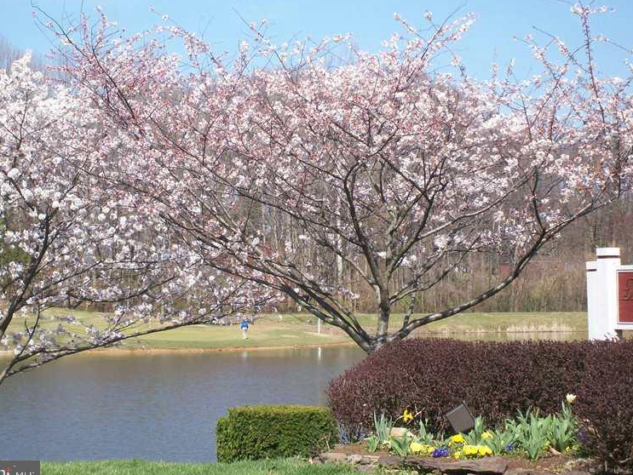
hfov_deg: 17.4
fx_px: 2067
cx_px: 298
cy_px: 232
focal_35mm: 113
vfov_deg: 13.1
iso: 80
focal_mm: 17.4
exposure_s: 1/458
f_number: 4.9
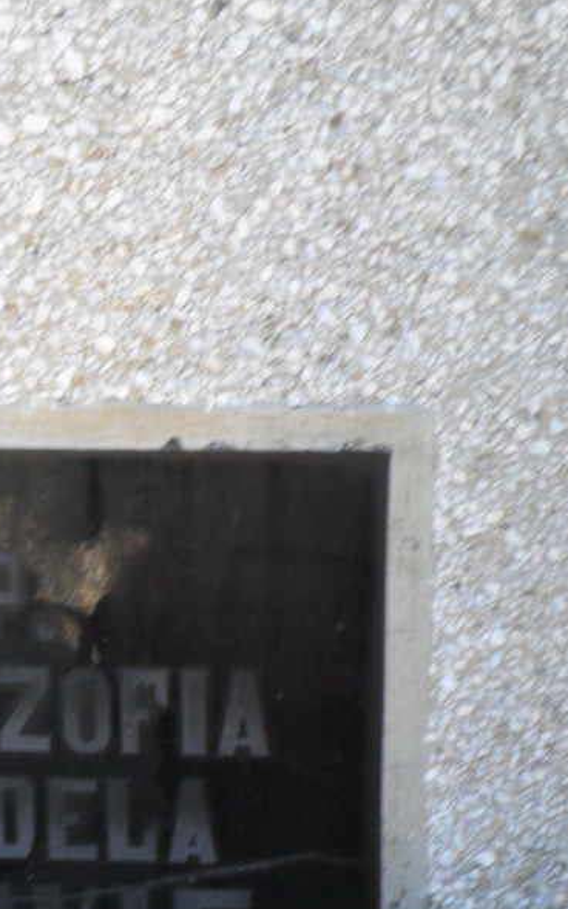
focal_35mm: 199
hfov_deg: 6.5
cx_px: -173
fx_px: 4930
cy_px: 528
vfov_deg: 10.5
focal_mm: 19.6
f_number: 5
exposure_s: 1/60
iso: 100
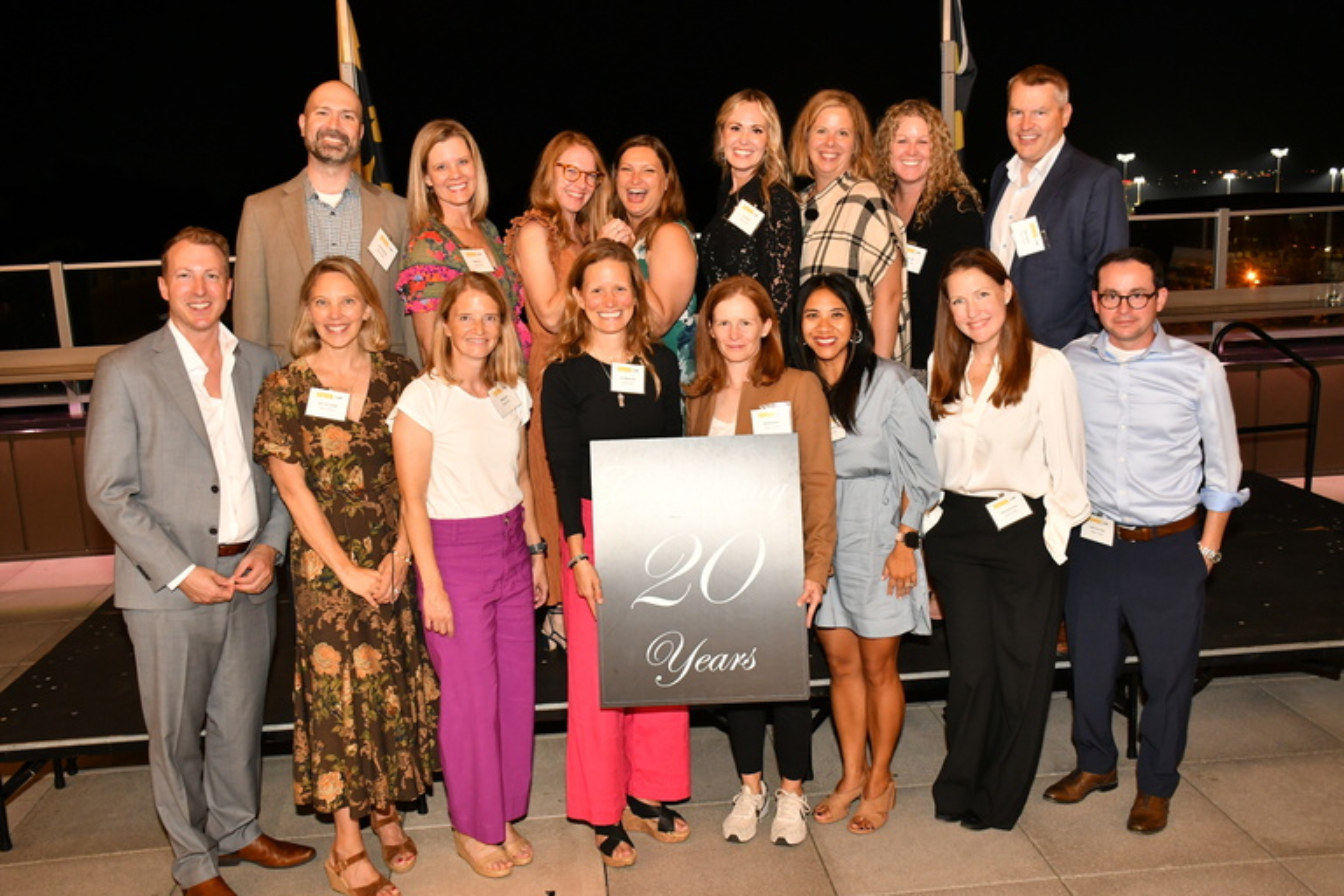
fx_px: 1288
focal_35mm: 34
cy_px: 448
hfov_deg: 55.1
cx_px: 672
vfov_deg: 38.4
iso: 1600
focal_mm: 23
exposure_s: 1/40
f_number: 5.6
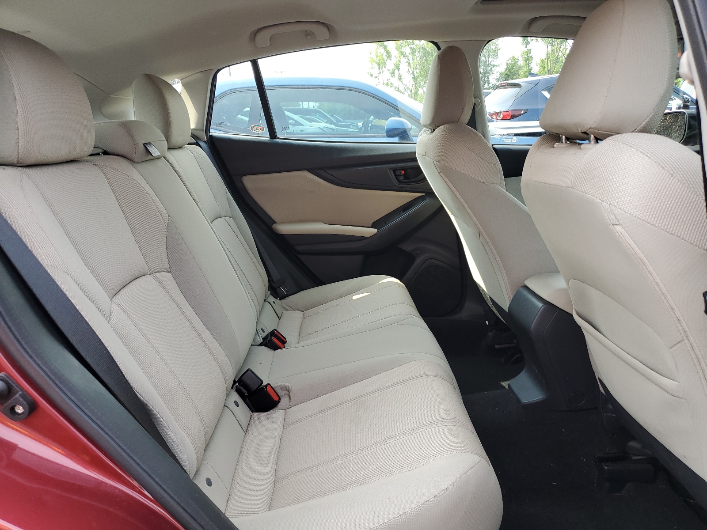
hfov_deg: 67.3
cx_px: 354
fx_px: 531
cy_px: 265
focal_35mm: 26
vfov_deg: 53.1
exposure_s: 1/294
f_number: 1.5
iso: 50
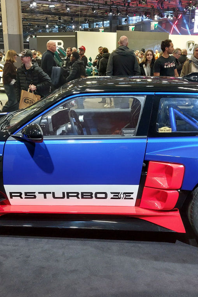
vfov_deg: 47.4
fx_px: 338
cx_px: 93
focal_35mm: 41
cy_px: 151
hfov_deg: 32.6
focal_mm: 5.23
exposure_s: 1/50
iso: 200
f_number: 1.8
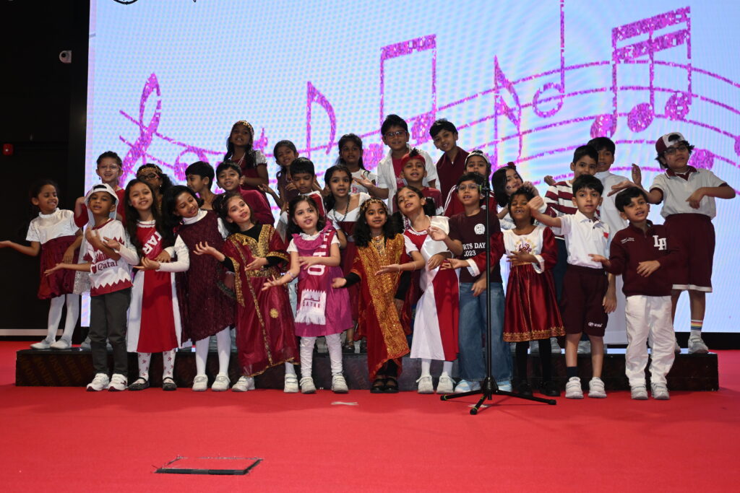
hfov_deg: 47.1
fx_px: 848
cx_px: 370
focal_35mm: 41
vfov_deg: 32.5
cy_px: 246
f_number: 4.5
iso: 640
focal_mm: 27.5
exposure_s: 1/80
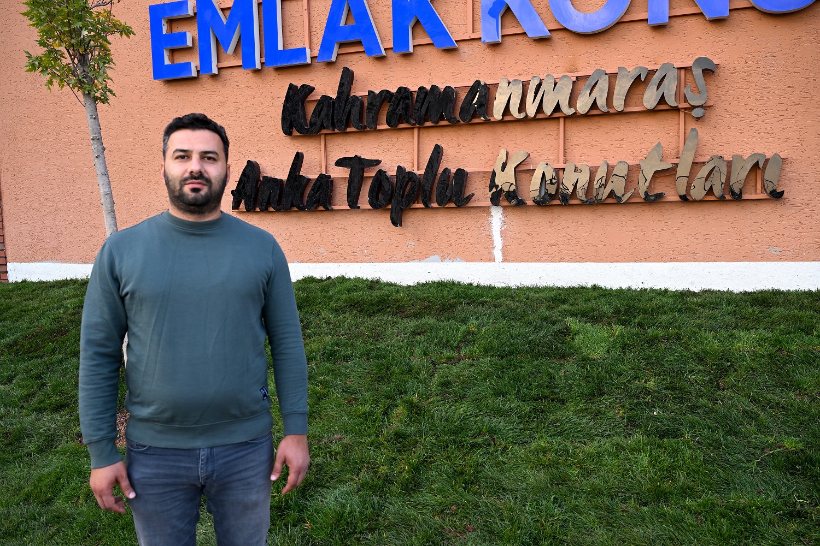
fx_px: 706
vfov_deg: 42.3
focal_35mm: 31
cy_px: 273
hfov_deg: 60.3
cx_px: 410
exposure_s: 1/200
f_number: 6.3
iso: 500
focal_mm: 31
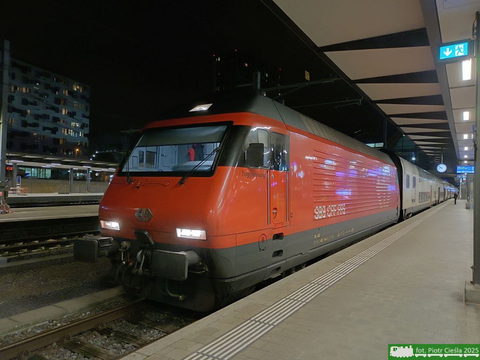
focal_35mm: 25
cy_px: 180
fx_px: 347
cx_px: 240
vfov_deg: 54.9
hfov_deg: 69.4
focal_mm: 4.65
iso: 640
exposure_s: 1/20
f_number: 1.8
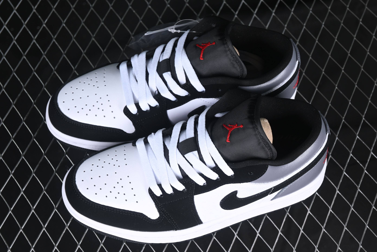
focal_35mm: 75
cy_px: 126
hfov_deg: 27.0
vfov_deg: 18.2
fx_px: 785
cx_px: 188
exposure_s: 1/60
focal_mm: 50
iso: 160
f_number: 6.3
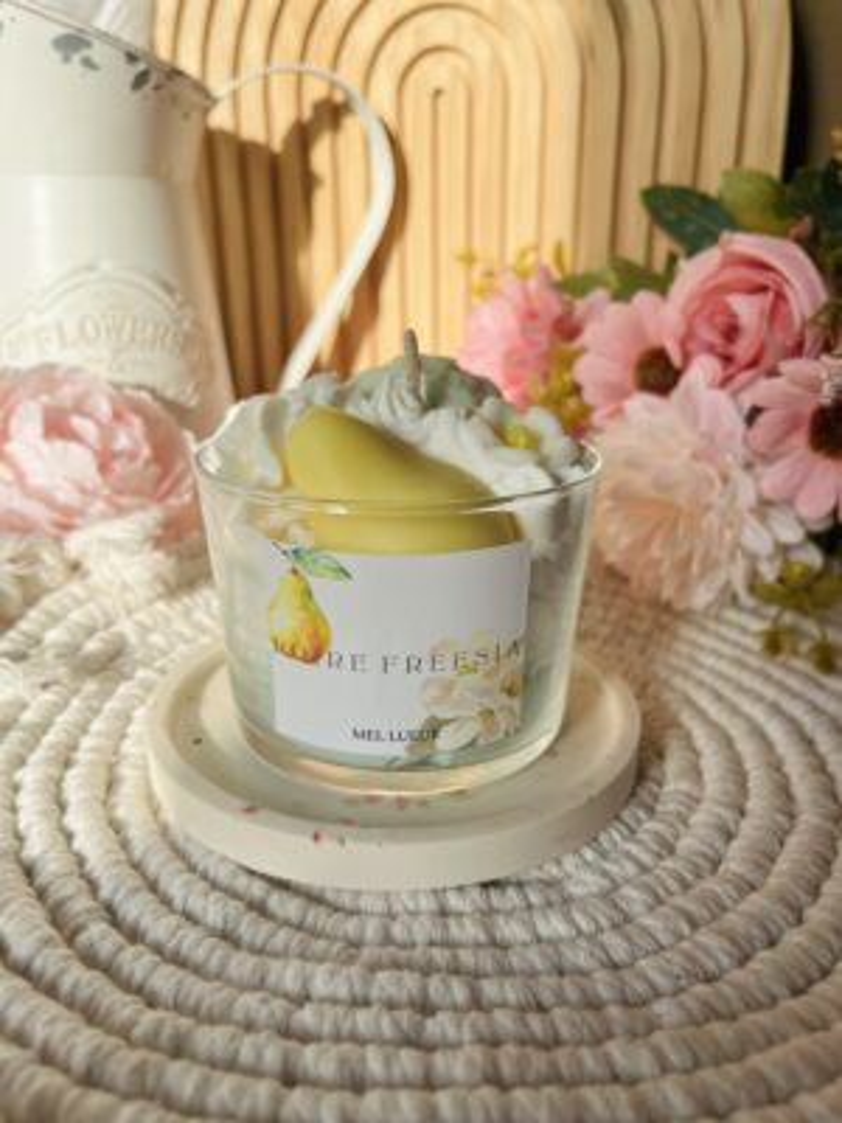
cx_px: 421
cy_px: 562
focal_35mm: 26
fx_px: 843
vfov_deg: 67.3
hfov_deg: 53.1
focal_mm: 5.1
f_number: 1.6
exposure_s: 1/1355
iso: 50
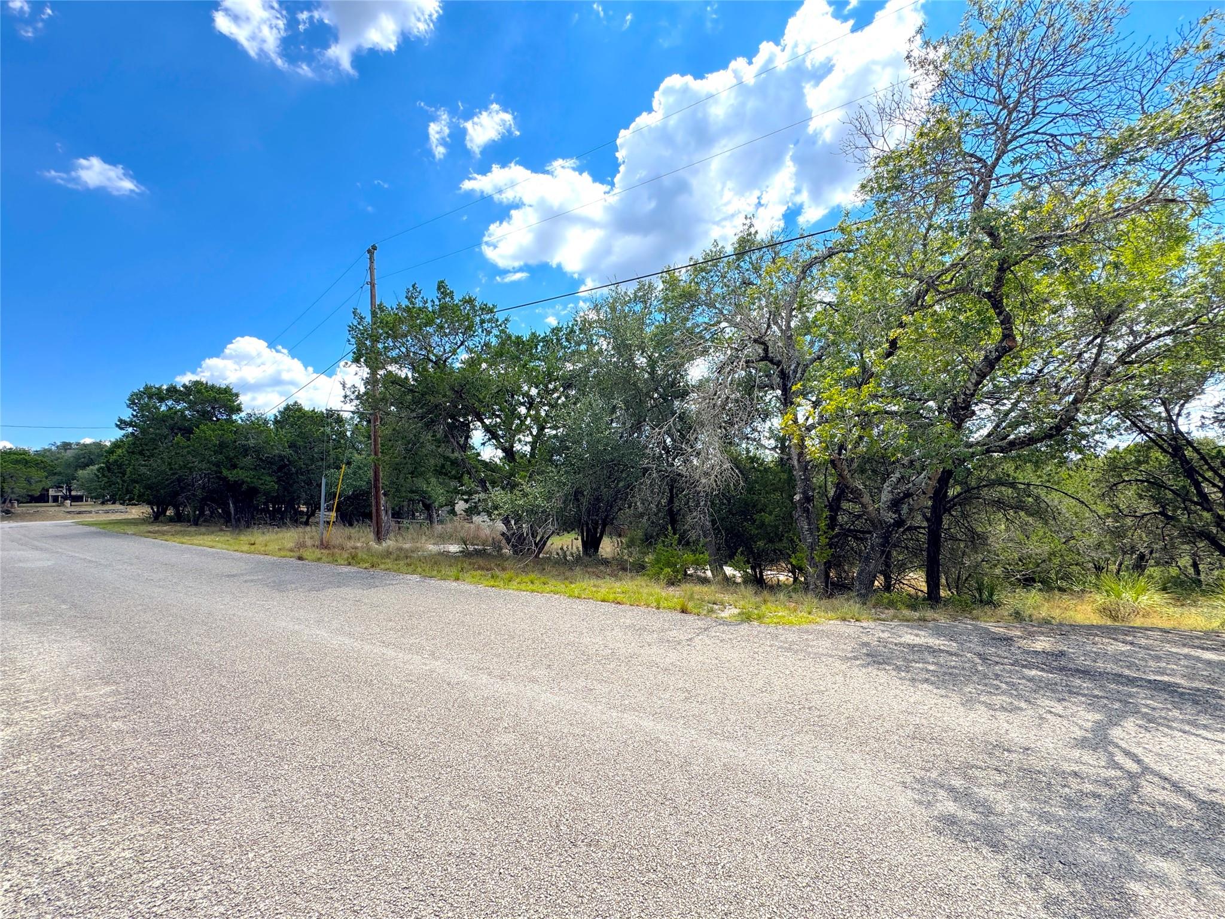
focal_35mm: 14
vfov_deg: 85.7
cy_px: 460
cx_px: 612
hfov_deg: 102.1
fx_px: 495
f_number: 2.2
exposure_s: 1/741
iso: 40
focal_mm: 2.22
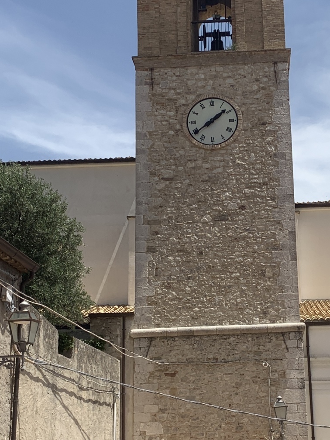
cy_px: 265
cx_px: 227
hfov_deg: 22.1
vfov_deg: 29.3
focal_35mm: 66
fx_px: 839
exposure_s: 1/3289
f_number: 1.8
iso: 25
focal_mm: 4.25
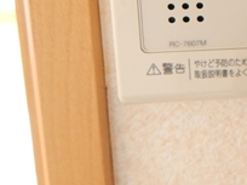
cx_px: 314
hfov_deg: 24.0
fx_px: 514
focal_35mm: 72
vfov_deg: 18.5
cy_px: -80
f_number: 3
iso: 320
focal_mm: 4
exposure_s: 1/30
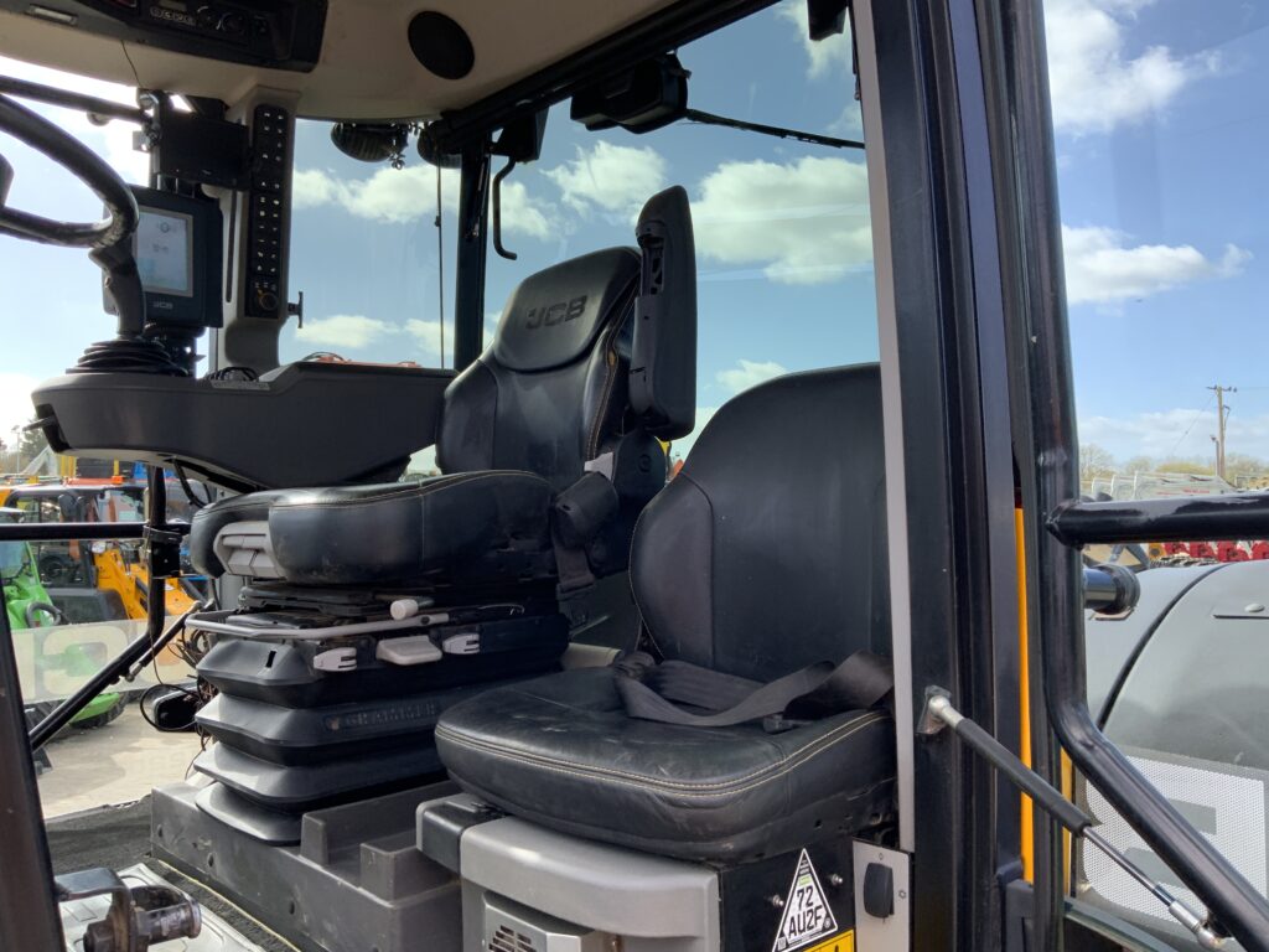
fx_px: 1063
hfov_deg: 61.7
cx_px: 634
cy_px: 476
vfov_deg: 48.2
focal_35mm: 29
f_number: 1.8
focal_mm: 3
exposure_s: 1/333
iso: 16
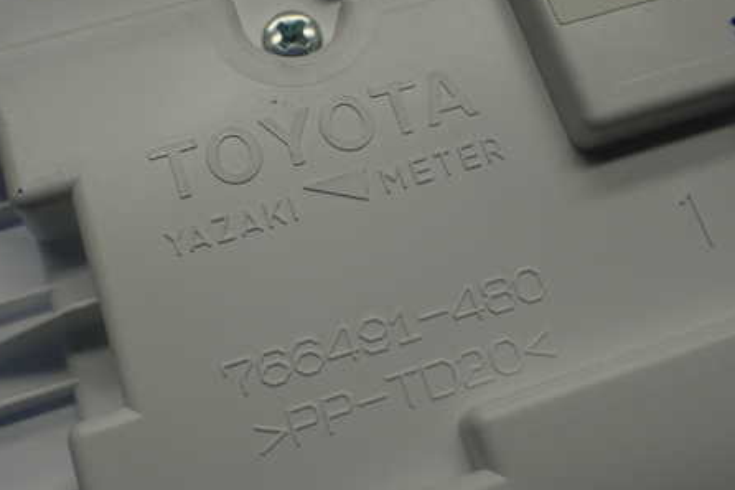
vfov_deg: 31.9
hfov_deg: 46.4
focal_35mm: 42
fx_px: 857
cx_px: 336
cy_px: 228
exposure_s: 1/160
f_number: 2.3
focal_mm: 5.4
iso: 100
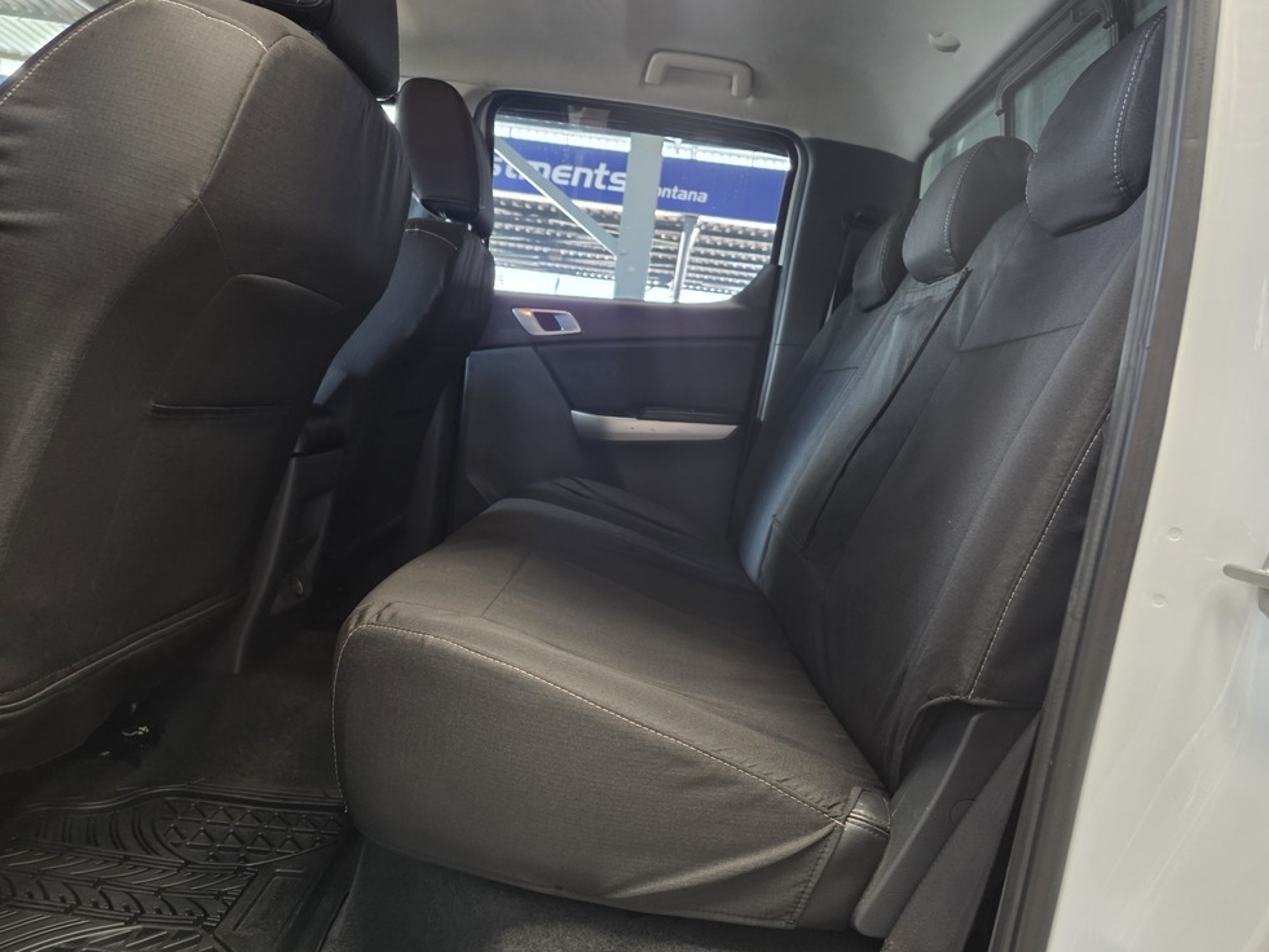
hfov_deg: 71.6
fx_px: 880
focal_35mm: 24
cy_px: 462
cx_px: 648
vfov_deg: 56.8
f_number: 1.7
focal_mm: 6.25
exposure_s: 1/100
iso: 400
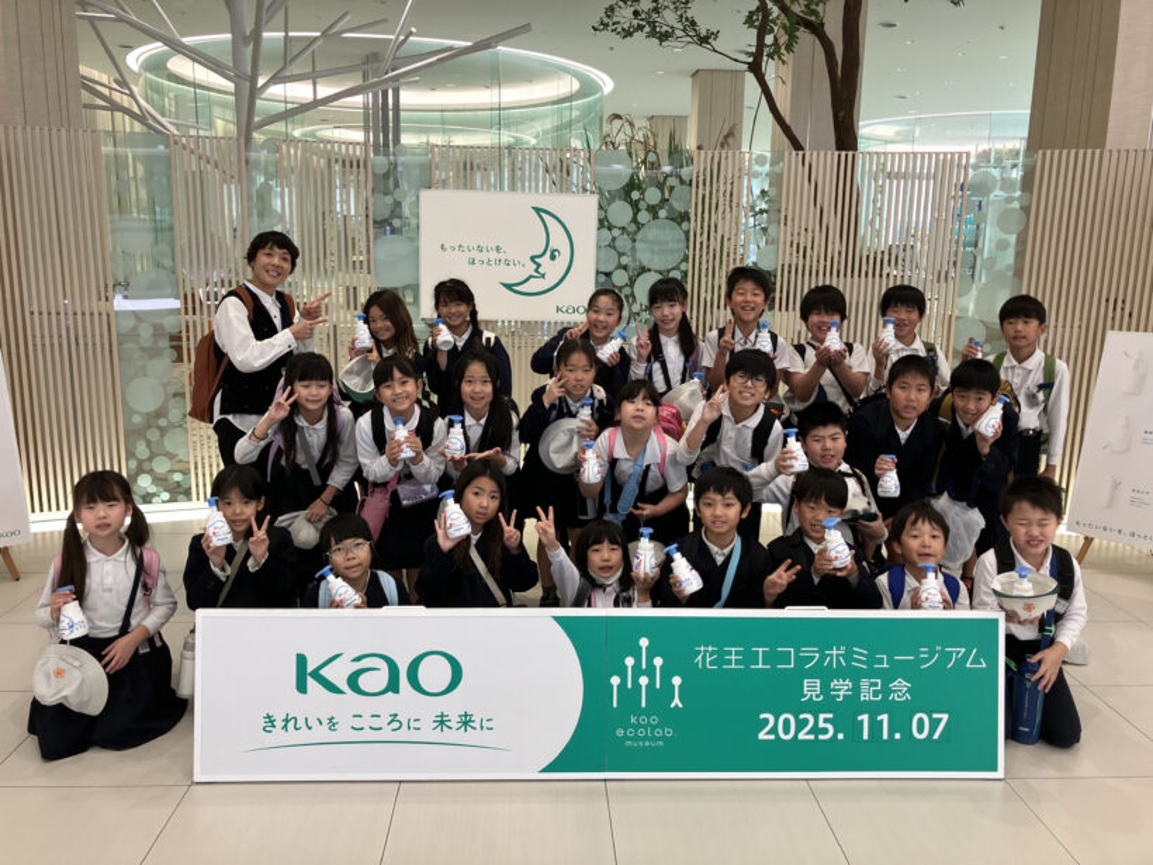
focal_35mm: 28
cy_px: 432
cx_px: 576
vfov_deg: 49.7
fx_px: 933
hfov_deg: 63.4
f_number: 1.8
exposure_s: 1/106
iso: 80
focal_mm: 3.99
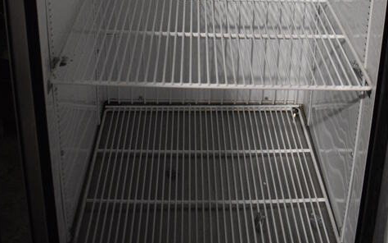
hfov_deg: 38.2
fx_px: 560
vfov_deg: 22.0
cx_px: 205
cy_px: -73
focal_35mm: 53
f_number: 3.5
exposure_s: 1/125
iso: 2000
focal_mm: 18
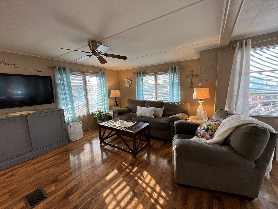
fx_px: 104
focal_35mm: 13
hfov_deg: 106.2
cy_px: 104
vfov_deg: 89.9
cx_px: 139
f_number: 1.8
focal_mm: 1.57
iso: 125
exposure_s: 1/120
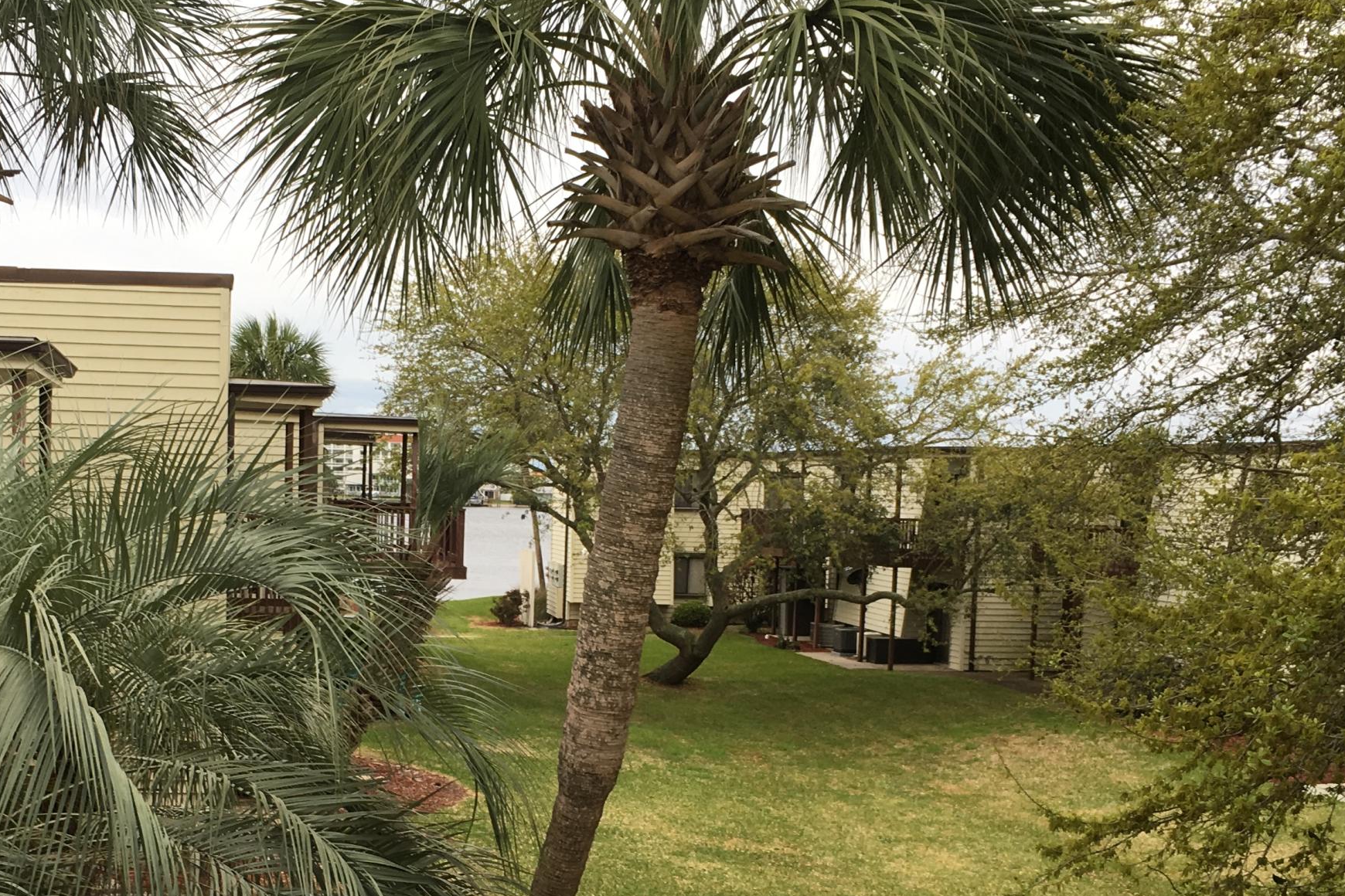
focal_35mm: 52
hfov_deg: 37.7
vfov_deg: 25.6
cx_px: 425
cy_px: 694
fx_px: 1943
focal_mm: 4.15
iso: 25
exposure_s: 1/151
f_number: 2.2
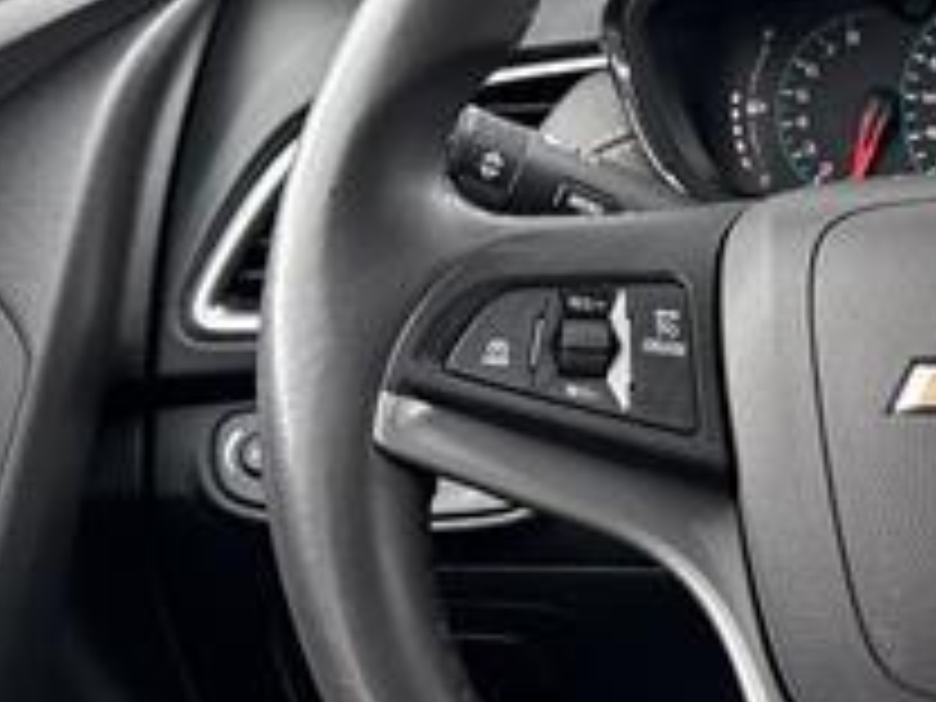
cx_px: 1152
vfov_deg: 19.9
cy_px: 284
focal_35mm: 74
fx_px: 2001
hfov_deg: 23.8
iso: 200
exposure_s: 1/180
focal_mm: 6.76
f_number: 1.78
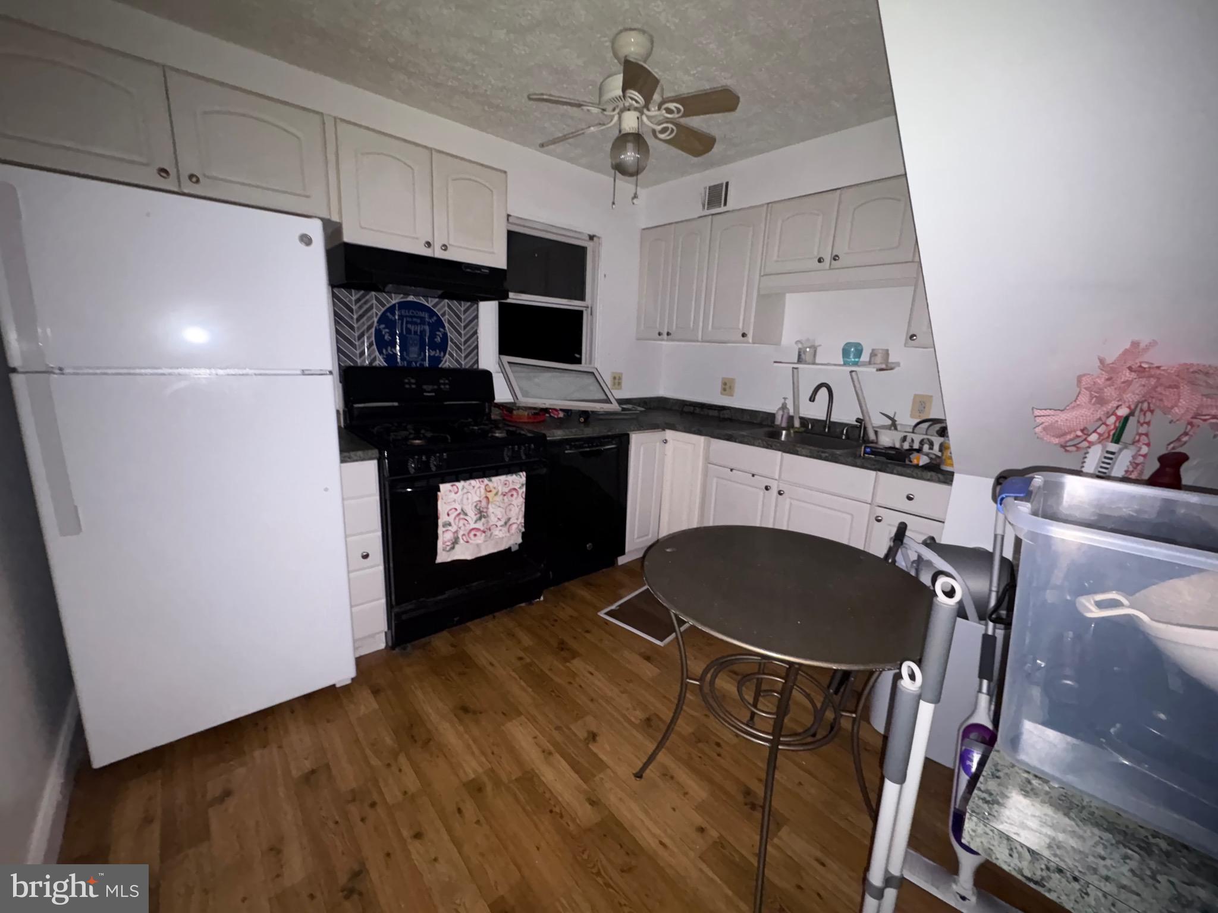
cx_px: 609
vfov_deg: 85.7
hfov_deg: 102.1
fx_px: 493
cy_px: 456
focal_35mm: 14
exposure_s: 1/16
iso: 400
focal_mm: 2.22
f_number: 2.2
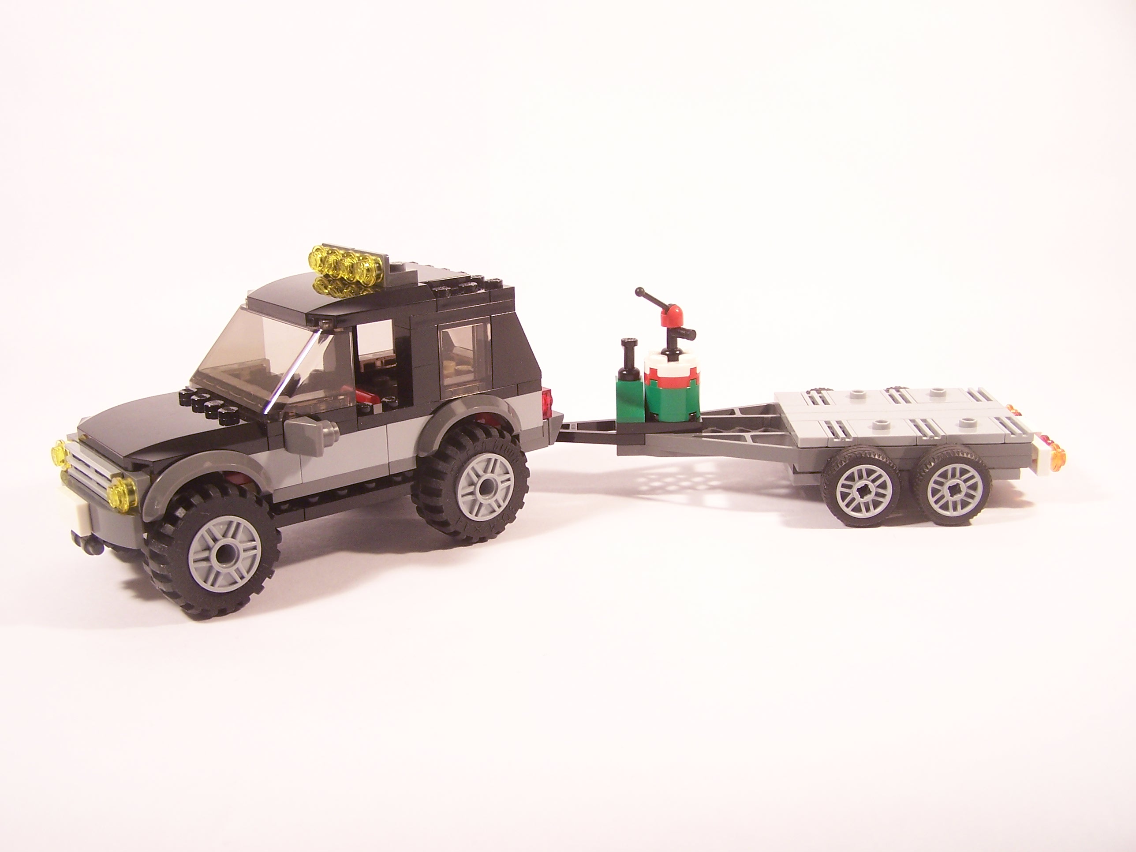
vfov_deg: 37.7
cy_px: 426
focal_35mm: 38
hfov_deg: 49.0
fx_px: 1247
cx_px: 568
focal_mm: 6.3
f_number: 3.2
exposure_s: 1/15
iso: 100
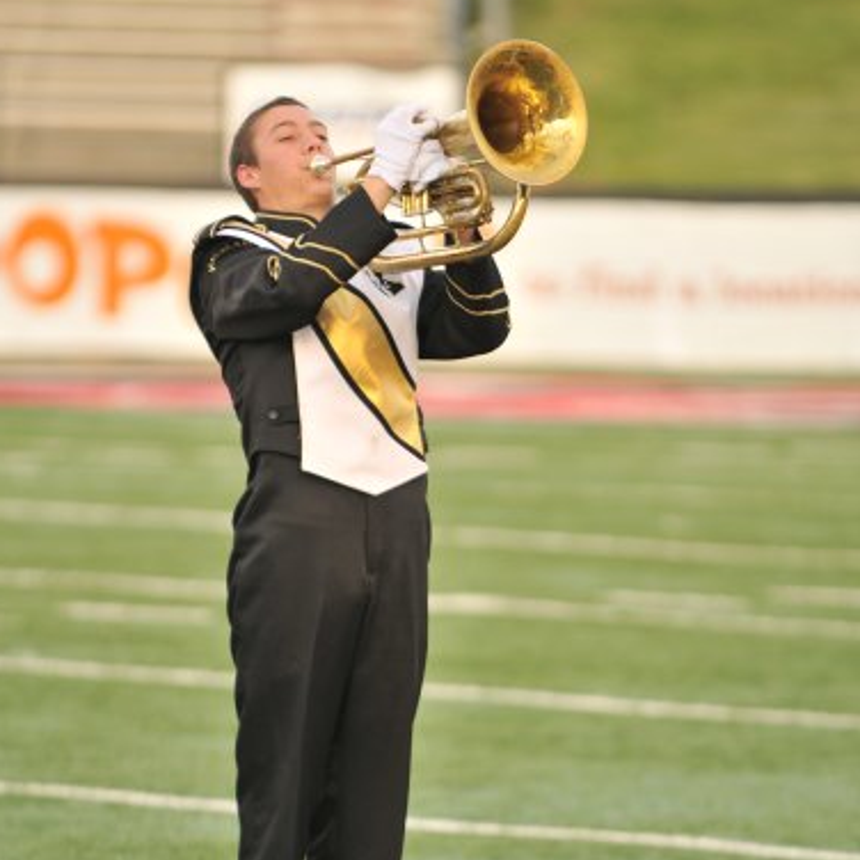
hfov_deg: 4.3
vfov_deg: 4.3
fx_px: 11412
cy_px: 650
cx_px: 406
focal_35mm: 406
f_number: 2.8
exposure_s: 1/250
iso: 200
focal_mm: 200
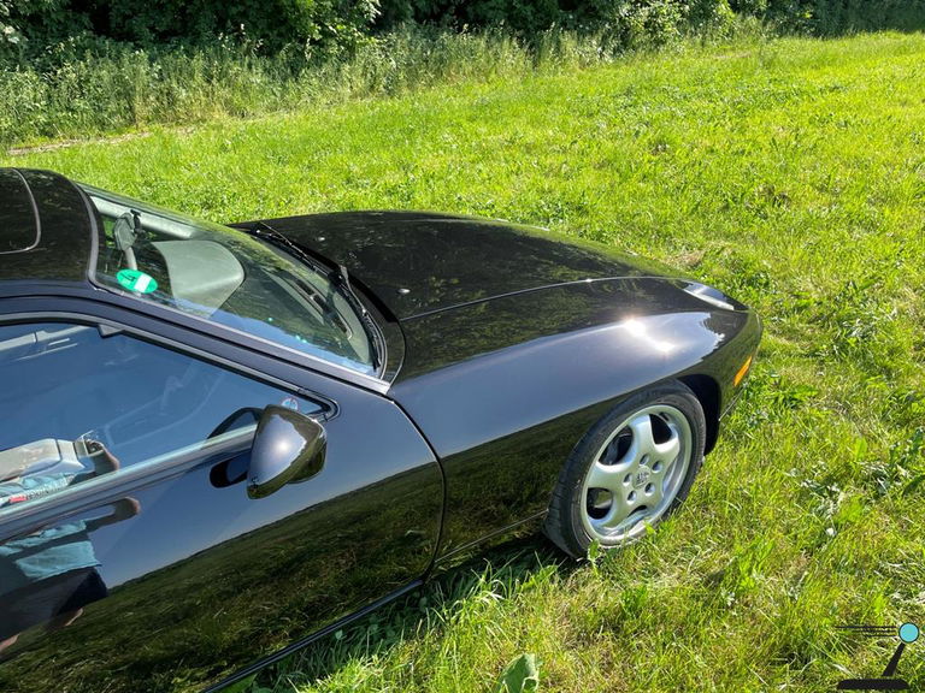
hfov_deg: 67.3
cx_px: 462
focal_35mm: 26
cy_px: 346
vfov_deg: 53.1
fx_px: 695
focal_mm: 4.2
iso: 32
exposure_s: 1/754
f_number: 1.6
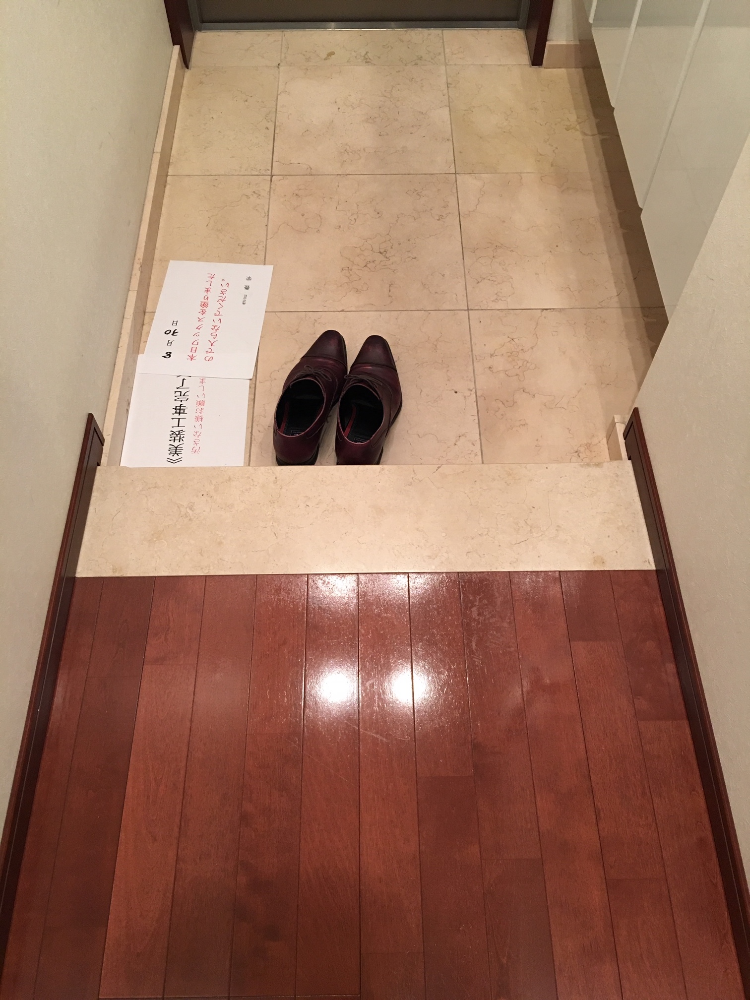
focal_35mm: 29
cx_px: 375
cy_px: 500
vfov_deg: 61.7
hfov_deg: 48.2
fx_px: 838
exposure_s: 1/15
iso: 64
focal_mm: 4.15
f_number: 2.2
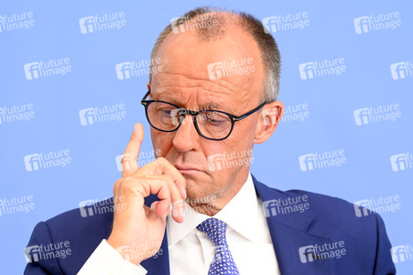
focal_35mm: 180
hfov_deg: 11.4
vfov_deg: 7.6
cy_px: 138
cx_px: 206
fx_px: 2063
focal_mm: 180
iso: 3200
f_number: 6.3
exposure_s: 1/500
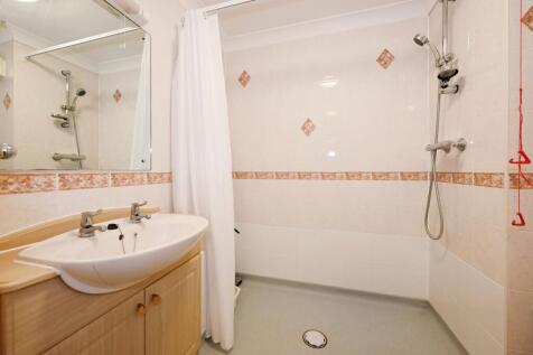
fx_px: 207
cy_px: 178
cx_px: 266
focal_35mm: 14
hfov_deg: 104.3
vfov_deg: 81.2
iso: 1000
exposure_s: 1/15
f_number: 9
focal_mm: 14
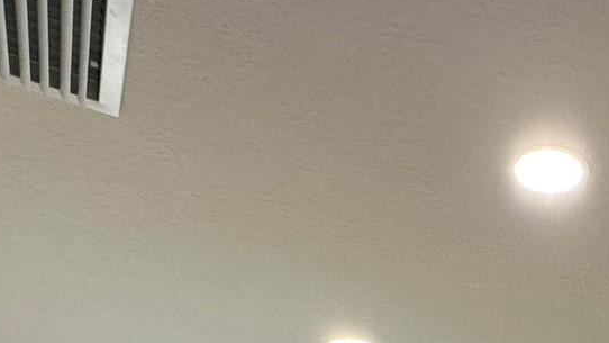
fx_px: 727
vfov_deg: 18.9
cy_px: 650
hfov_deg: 40.4
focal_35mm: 45
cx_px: 596
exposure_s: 1/99
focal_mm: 2.22
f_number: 2.2
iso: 250
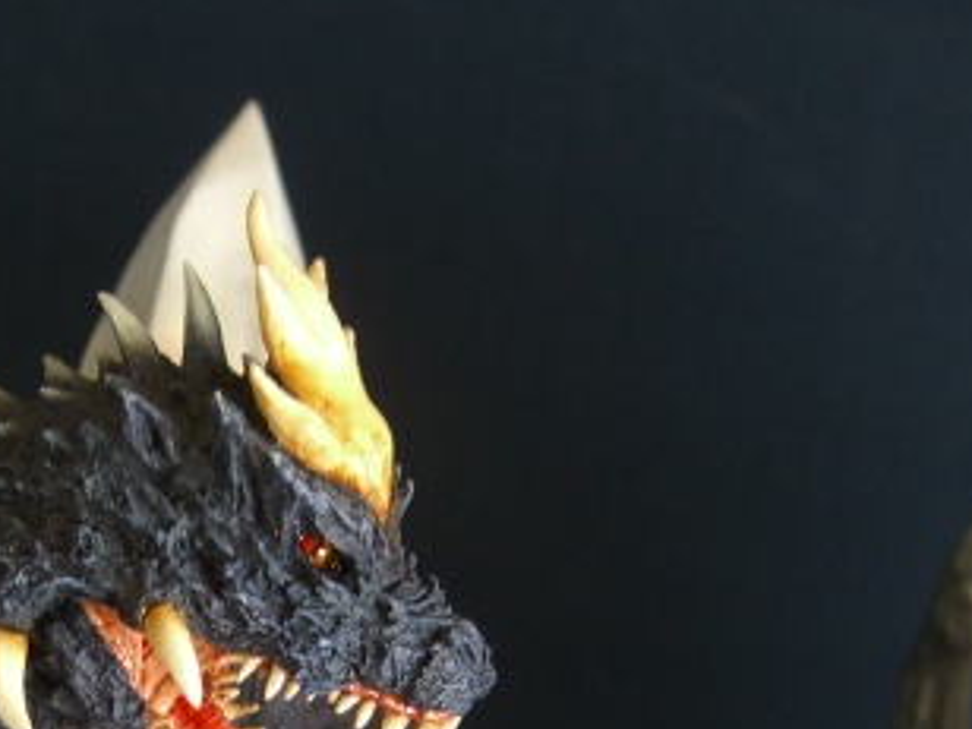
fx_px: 2218
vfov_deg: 18.2
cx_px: 161
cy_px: 720
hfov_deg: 24.2
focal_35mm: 79
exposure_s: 1/8
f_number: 2.8
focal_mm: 7.9
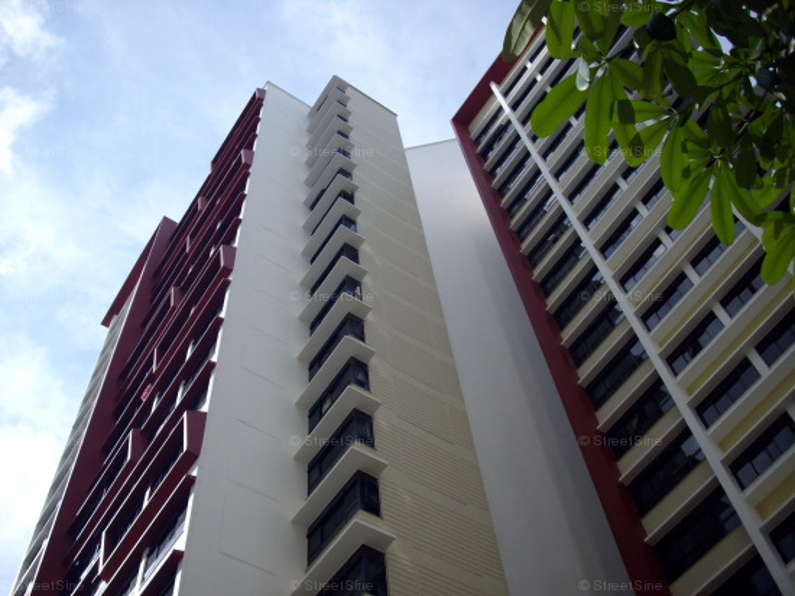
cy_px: 298
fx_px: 849
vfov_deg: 38.6
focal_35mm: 37
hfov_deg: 50.2
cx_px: 398
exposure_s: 1/250
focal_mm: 6.2
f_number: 5.6
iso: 80
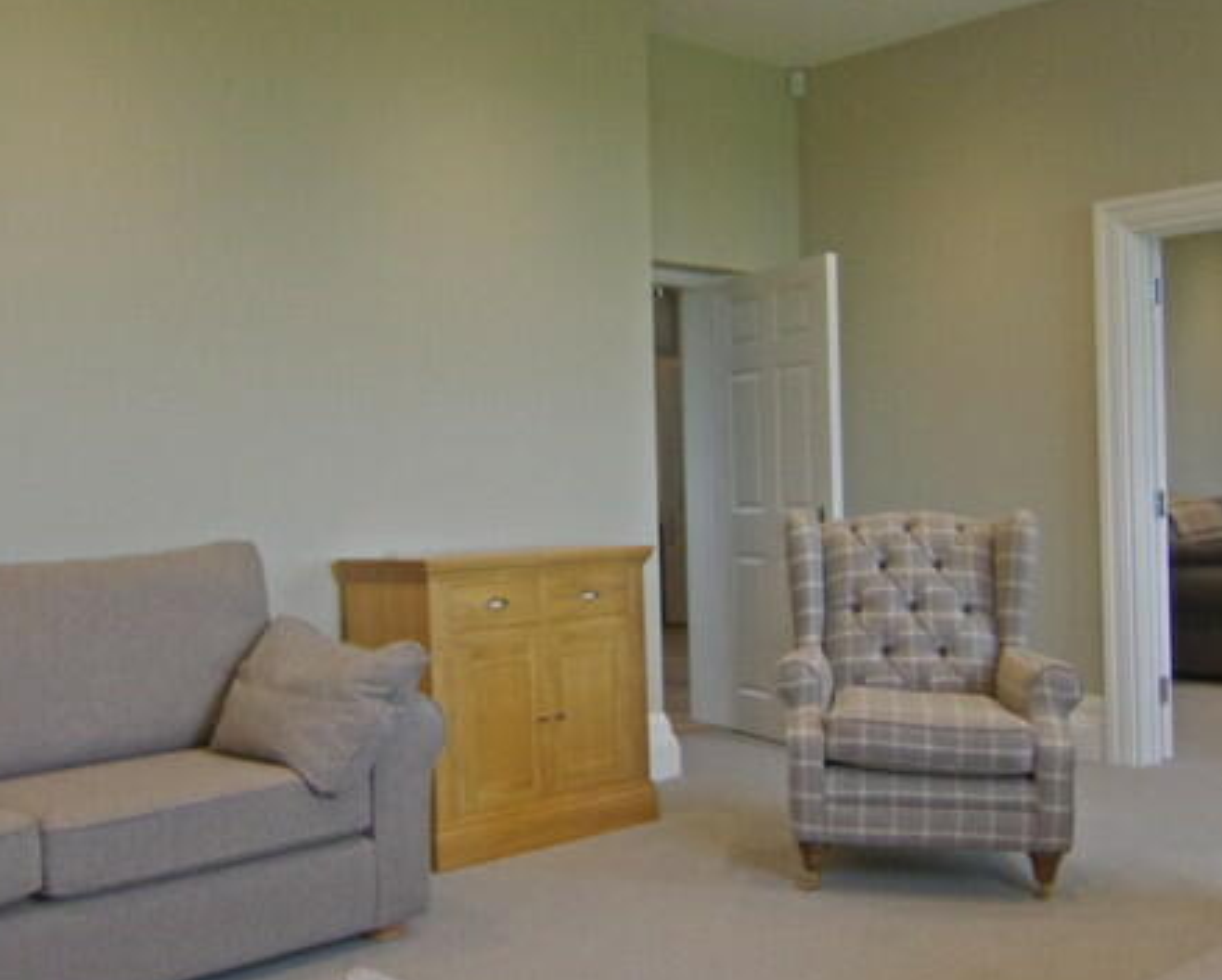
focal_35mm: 35
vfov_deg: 42.3
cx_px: 465
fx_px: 1267
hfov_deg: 51.0
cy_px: 494
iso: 3200
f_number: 4
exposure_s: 1/13
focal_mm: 11
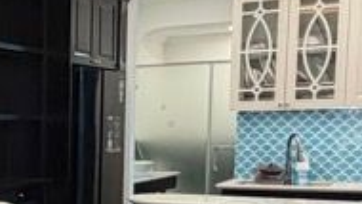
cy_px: 219
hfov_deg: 23.0
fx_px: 787
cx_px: -109
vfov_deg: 14.4
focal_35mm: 82
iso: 200
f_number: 2.2
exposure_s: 1/100
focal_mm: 2.22
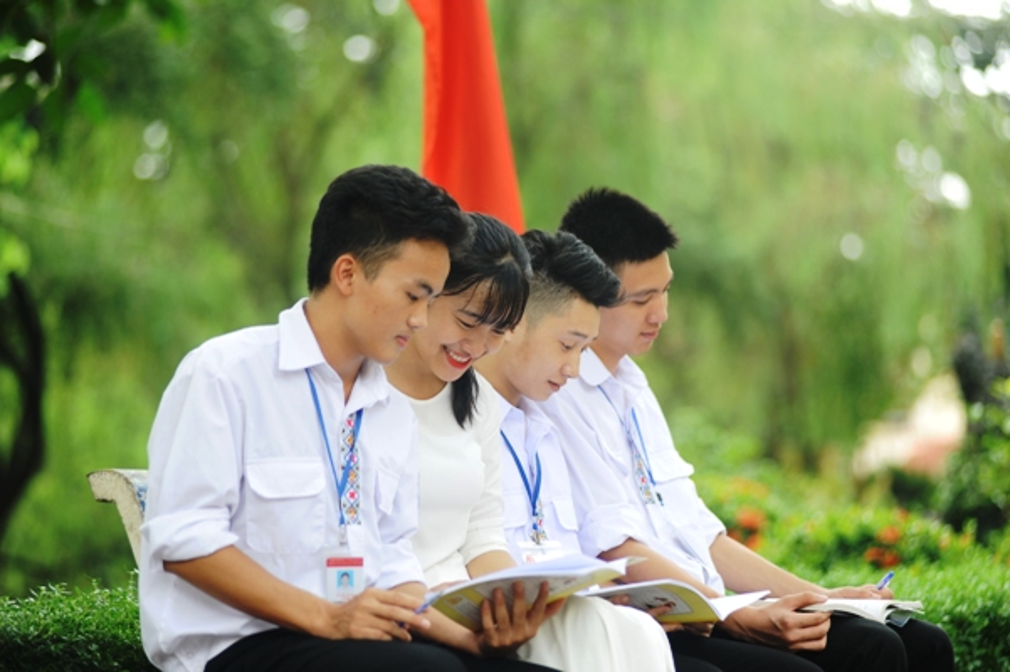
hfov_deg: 14.2
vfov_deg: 9.5
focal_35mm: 145
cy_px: 336
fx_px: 4066
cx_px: 505
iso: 200
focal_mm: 145
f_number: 3.2
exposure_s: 1/320
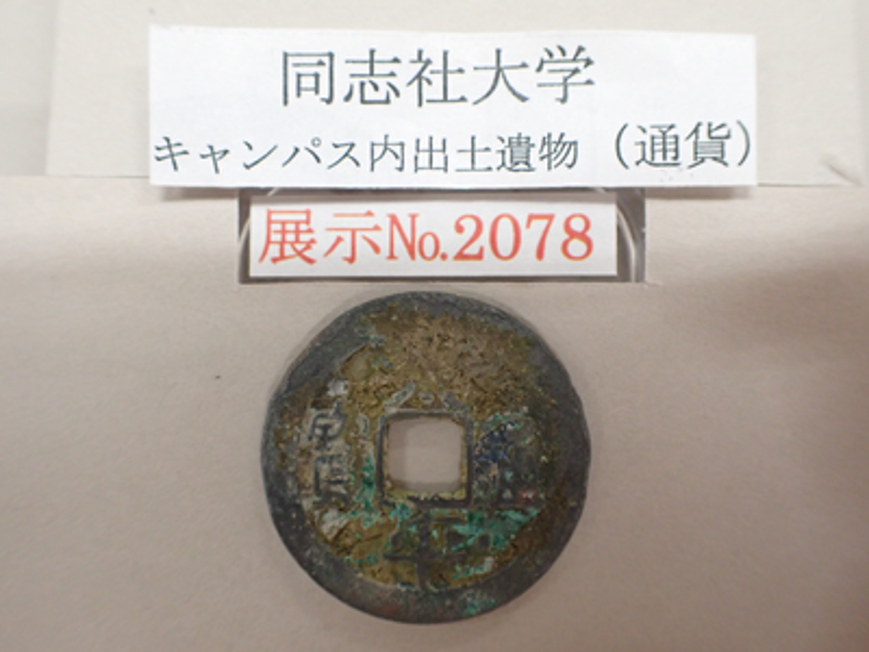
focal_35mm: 30
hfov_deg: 60.0
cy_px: 326
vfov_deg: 46.8
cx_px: 434
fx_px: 753
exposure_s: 1/125
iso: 640
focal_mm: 5.4
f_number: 2.3
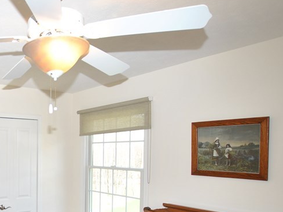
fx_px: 261
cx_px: 3
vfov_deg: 42.4
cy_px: 165
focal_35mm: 32
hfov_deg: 47.7
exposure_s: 1/60
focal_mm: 10
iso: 200
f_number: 4
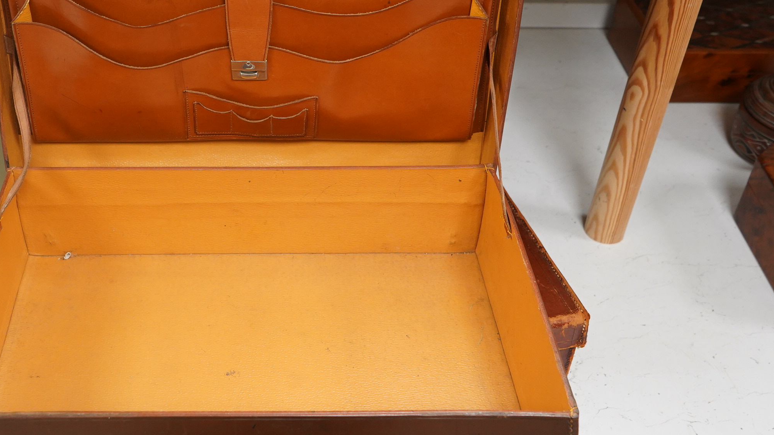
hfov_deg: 45.8
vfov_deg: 27.1
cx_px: 269
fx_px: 903
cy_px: 188
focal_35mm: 44
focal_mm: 28
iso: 2500
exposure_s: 1/100
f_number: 6.3
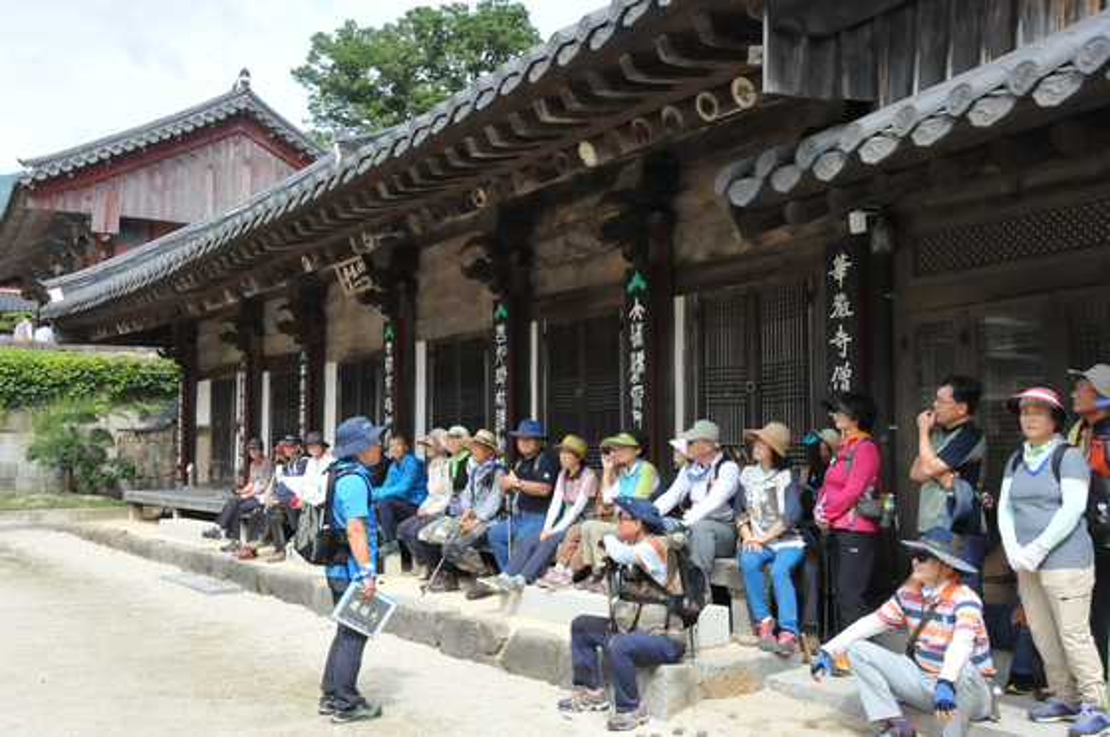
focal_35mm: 36
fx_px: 1108
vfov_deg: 36.8
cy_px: 368
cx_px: 555
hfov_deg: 53.2
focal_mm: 24
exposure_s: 1/1000
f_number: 9
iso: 1600
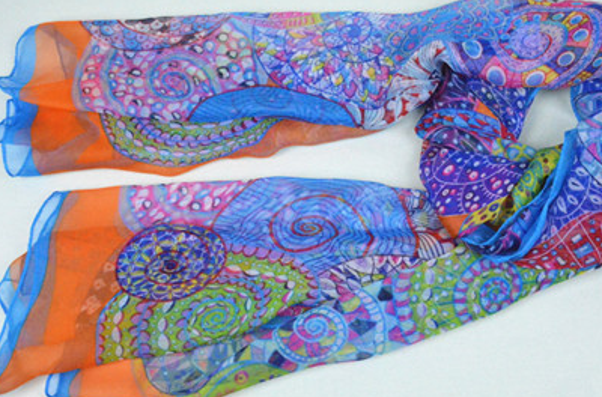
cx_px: 343
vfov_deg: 26.5
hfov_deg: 39.2
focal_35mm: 51
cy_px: 171
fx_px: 844
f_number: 11
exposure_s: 1/500
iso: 6400
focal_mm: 27
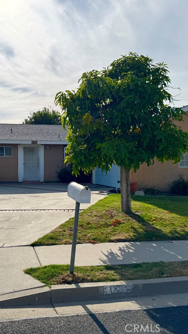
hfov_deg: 33.2
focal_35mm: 35
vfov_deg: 56.6
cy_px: 167
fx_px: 310
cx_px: 55
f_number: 1.78
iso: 64
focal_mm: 6.76
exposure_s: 1/12346
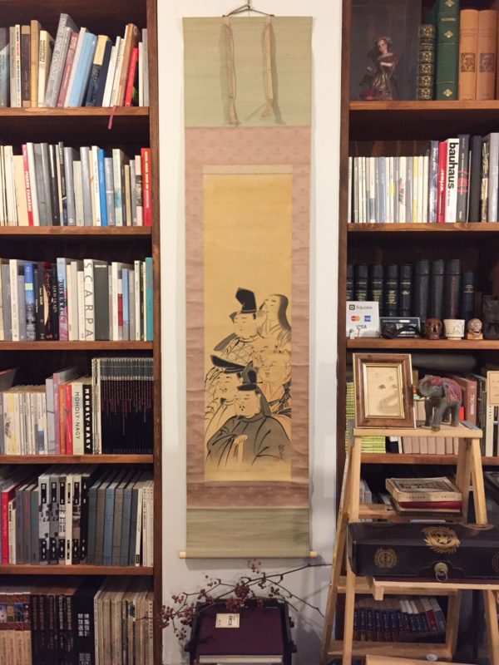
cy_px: 332
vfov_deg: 61.7
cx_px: 250
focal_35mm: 29
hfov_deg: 48.2
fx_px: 557
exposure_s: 1/30
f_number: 2.2
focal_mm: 4.15
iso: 250
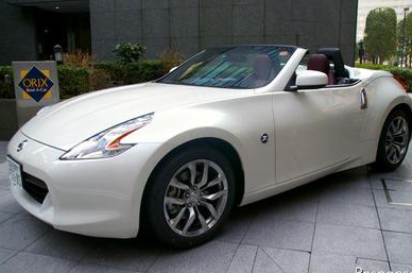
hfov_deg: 49.6
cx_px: 217
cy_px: 140
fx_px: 445
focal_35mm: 39
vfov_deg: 34.1
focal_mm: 24
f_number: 5.6
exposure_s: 1/125
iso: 200
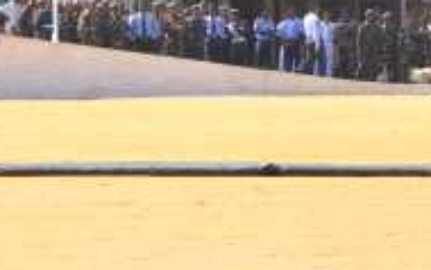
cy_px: -120
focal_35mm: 507
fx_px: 5954
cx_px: -77
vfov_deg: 2.6
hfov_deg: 4.1
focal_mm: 105
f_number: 13
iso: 200
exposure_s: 1/125
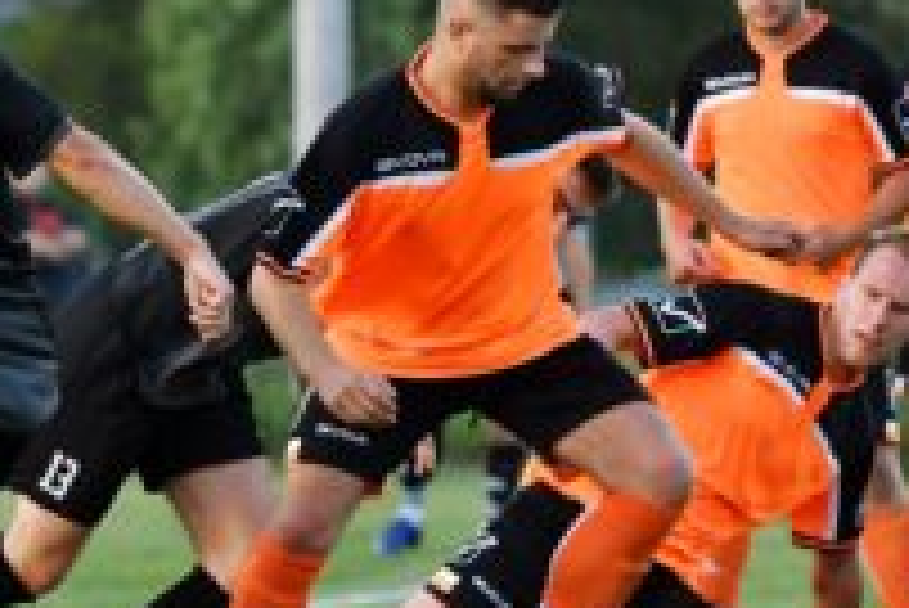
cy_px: 340
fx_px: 13493
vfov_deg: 2.6
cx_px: 324
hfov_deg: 3.9
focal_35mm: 534
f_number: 3.5
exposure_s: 1/2500
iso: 640
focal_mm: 135
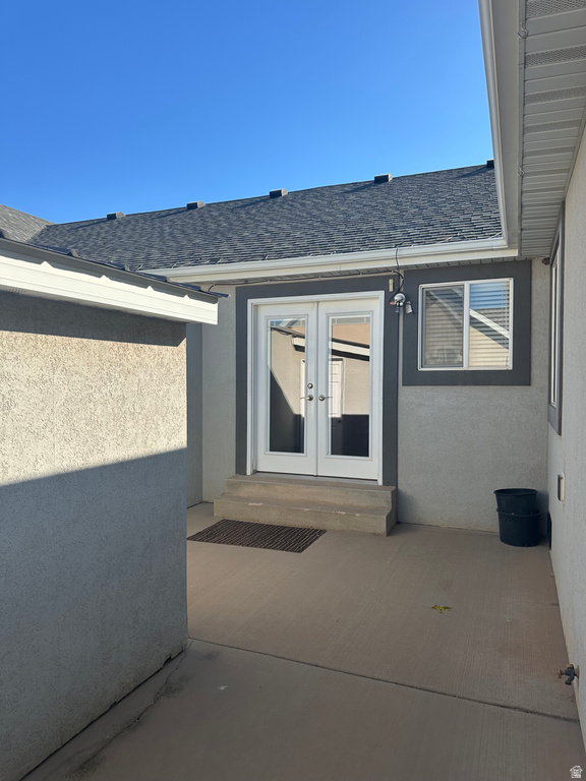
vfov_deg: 71.6
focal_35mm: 24
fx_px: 542
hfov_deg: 56.8
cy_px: 390
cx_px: 293
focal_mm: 6.86
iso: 80
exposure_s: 1/2469
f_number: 1.78
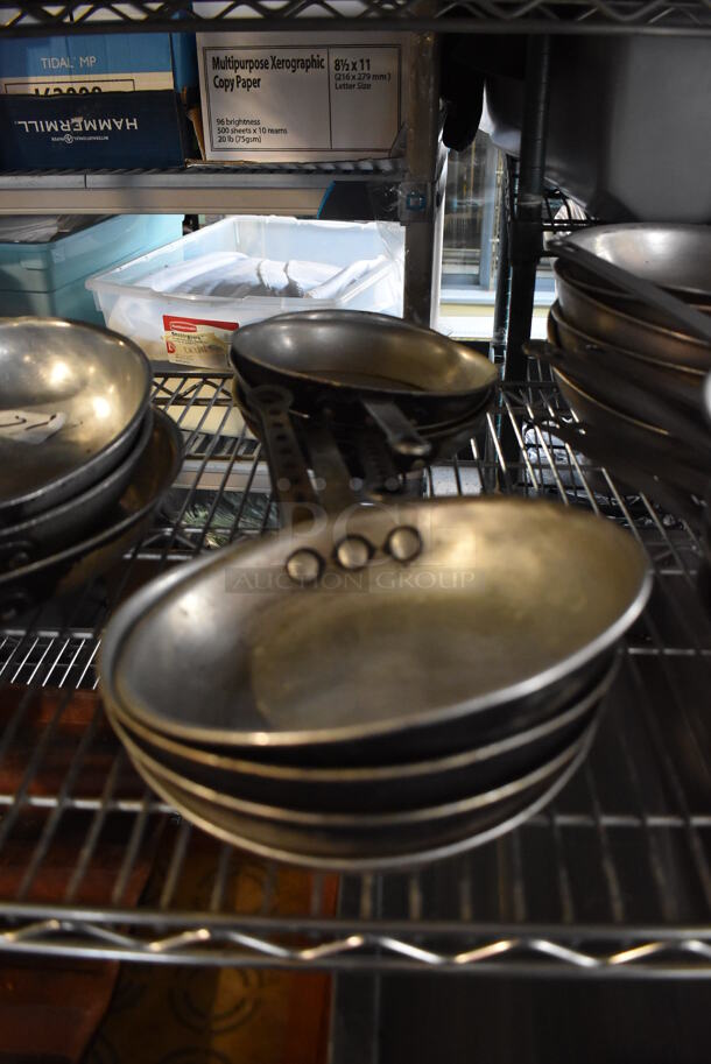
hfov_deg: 48.0
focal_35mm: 27
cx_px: 356
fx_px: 799
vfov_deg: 67.3
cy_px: 532
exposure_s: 1/125
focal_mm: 18
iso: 3200
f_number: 3.5
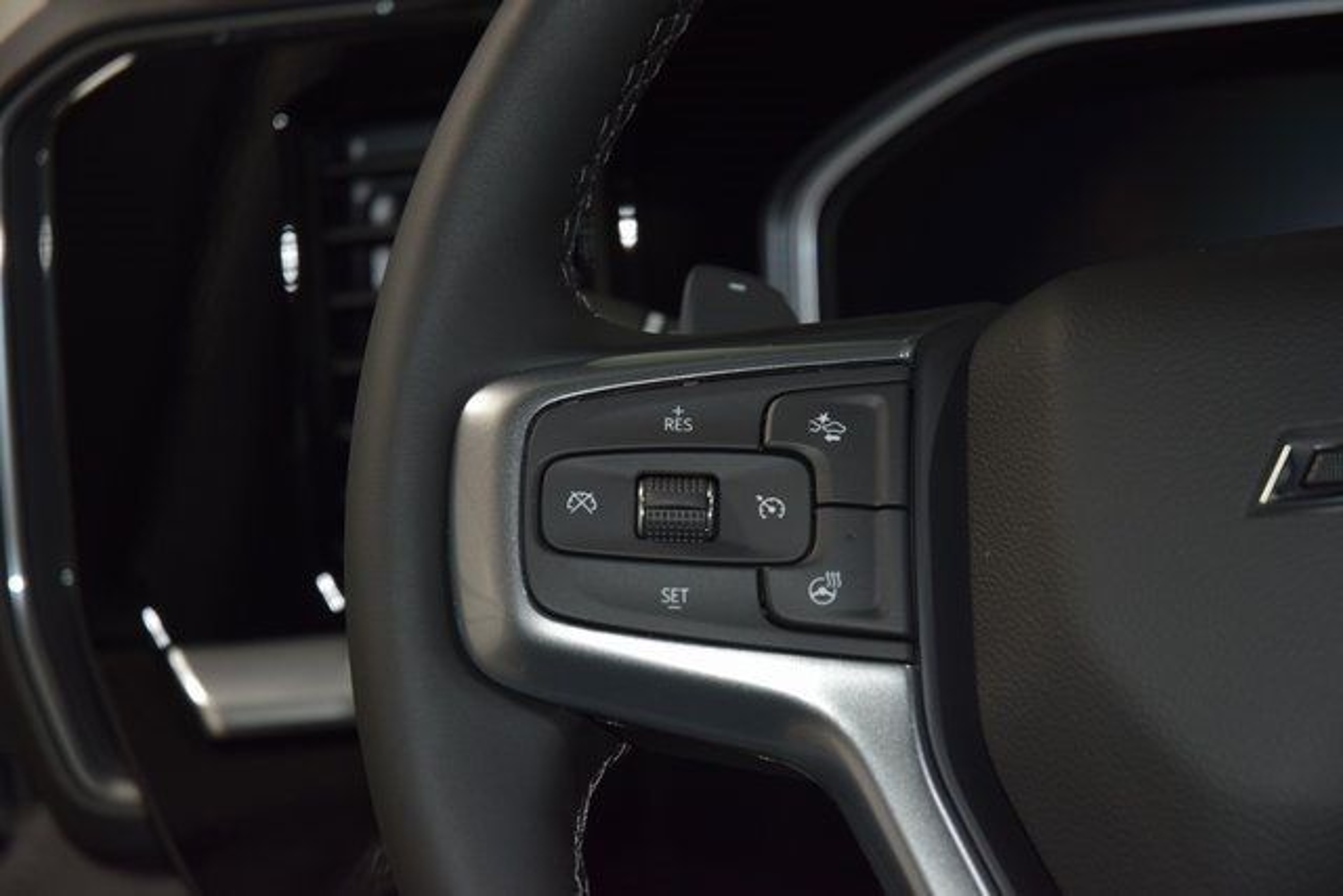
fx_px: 3918
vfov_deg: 13.0
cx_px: 672
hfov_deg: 19.5
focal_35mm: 105
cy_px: 448
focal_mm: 70
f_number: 4.5
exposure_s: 1/60
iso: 900
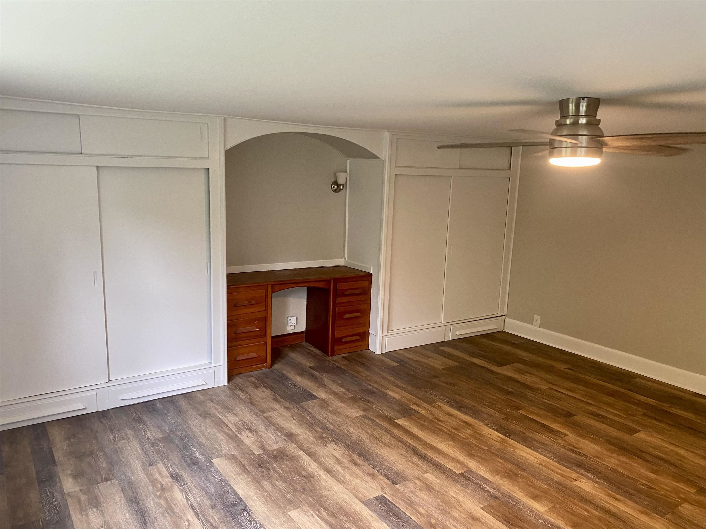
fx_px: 530
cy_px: 264
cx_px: 353
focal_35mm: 26
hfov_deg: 67.3
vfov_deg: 53.1
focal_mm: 4.25
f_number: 1.8
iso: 200
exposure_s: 1/60
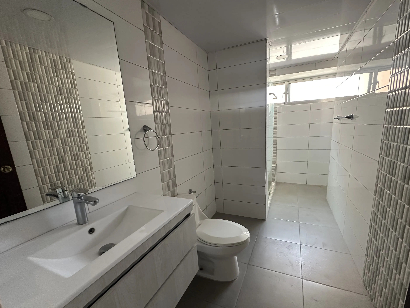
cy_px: 163
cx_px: 217
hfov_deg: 98.1
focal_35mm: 15
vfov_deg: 81.7
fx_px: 178
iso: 320
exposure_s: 1/93
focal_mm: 2.22
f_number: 2.2
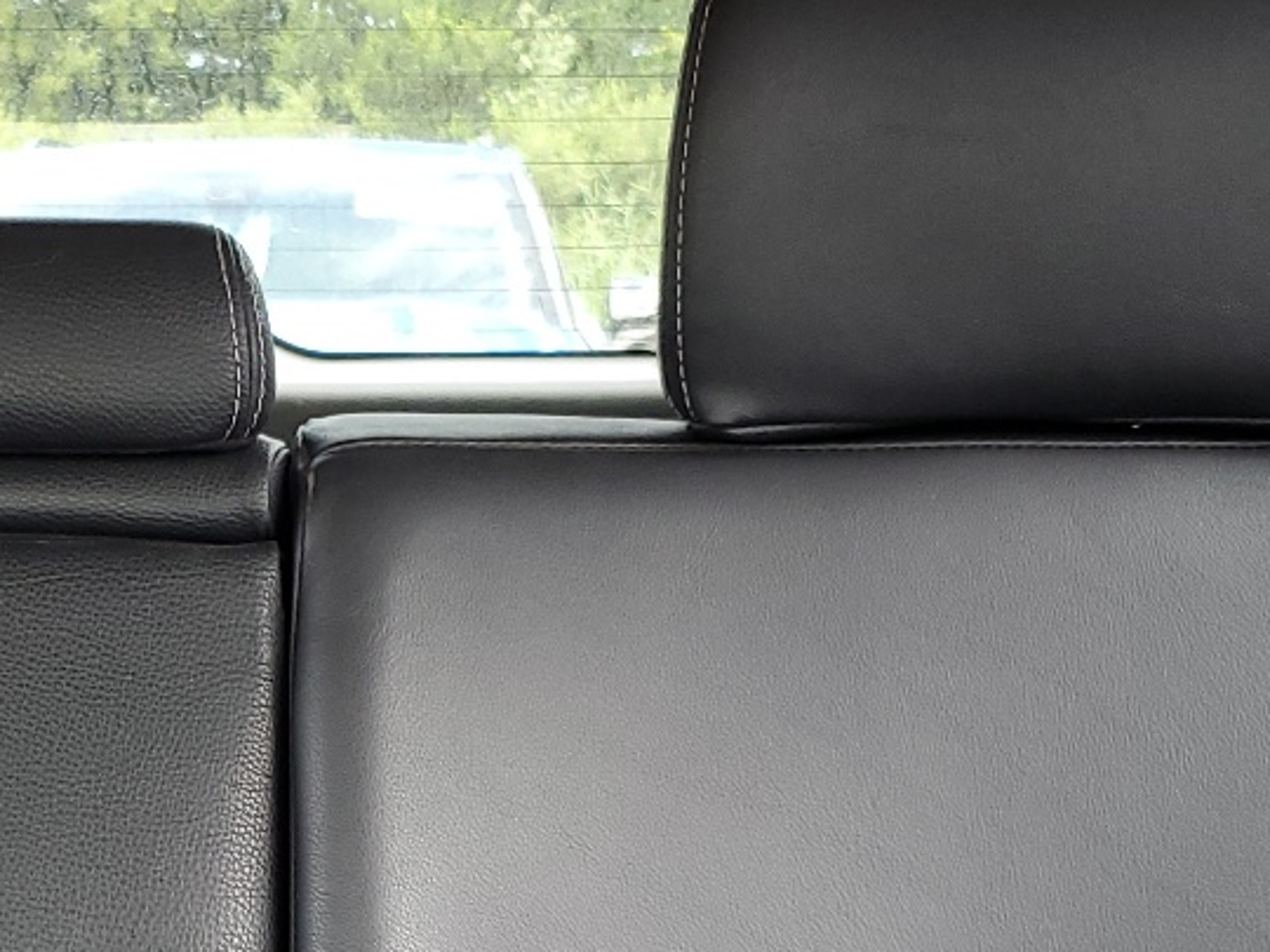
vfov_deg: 19.0
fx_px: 2825
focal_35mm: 77
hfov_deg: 24.6
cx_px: 143
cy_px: 689
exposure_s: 1/60.2
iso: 69
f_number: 1.5
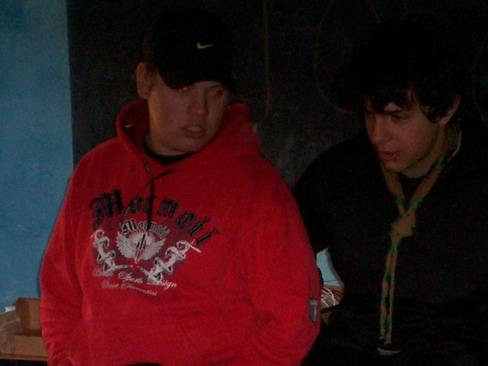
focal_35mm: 97
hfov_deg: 20.0
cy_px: 473
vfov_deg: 14.6
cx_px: 393
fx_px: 1367
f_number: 4.5
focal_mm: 5.9
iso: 140
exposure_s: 1/64
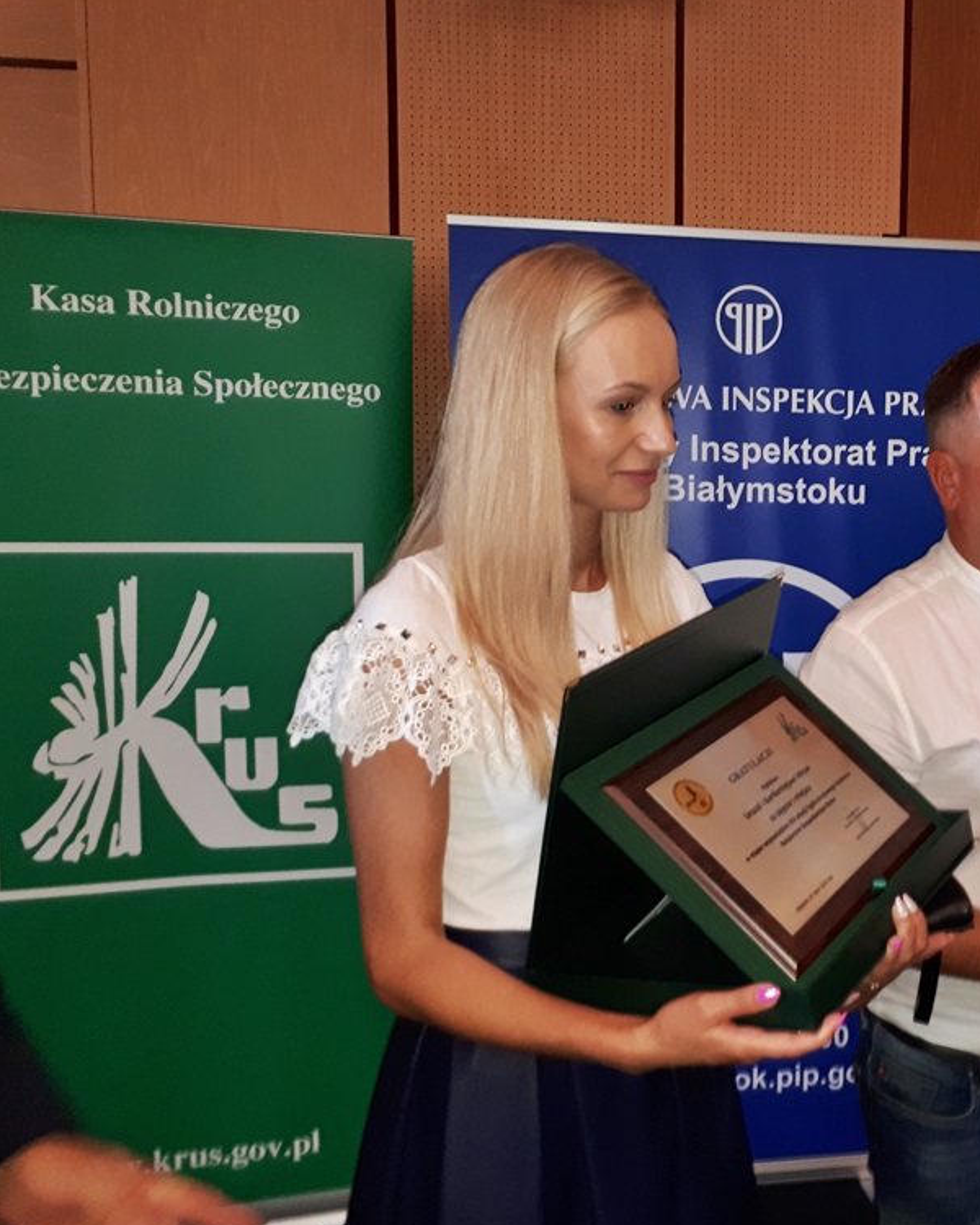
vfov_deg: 50.3
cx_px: 833
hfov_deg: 39.0
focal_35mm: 36
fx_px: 1305
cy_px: 608
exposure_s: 1/25
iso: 160
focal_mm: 3.6
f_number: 1.9
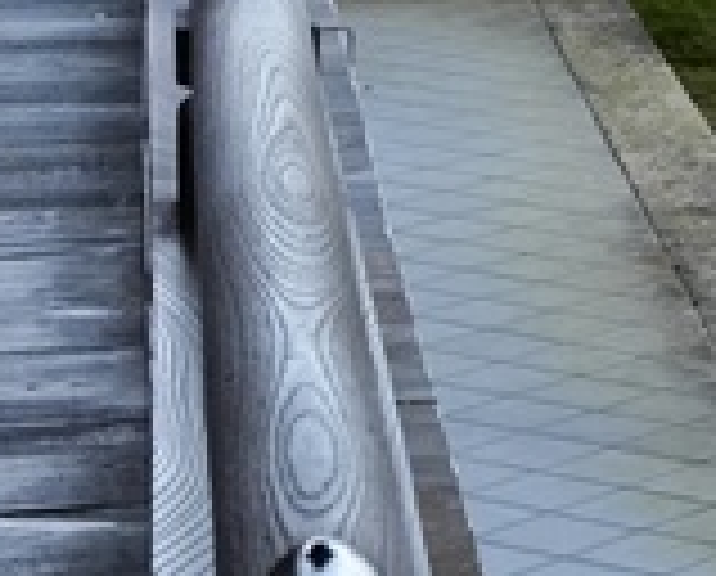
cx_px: 1752
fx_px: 4699
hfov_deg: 8.0
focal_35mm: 221
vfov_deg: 6.9
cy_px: -371
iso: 2500
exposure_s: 1/400
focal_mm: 36.7
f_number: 8
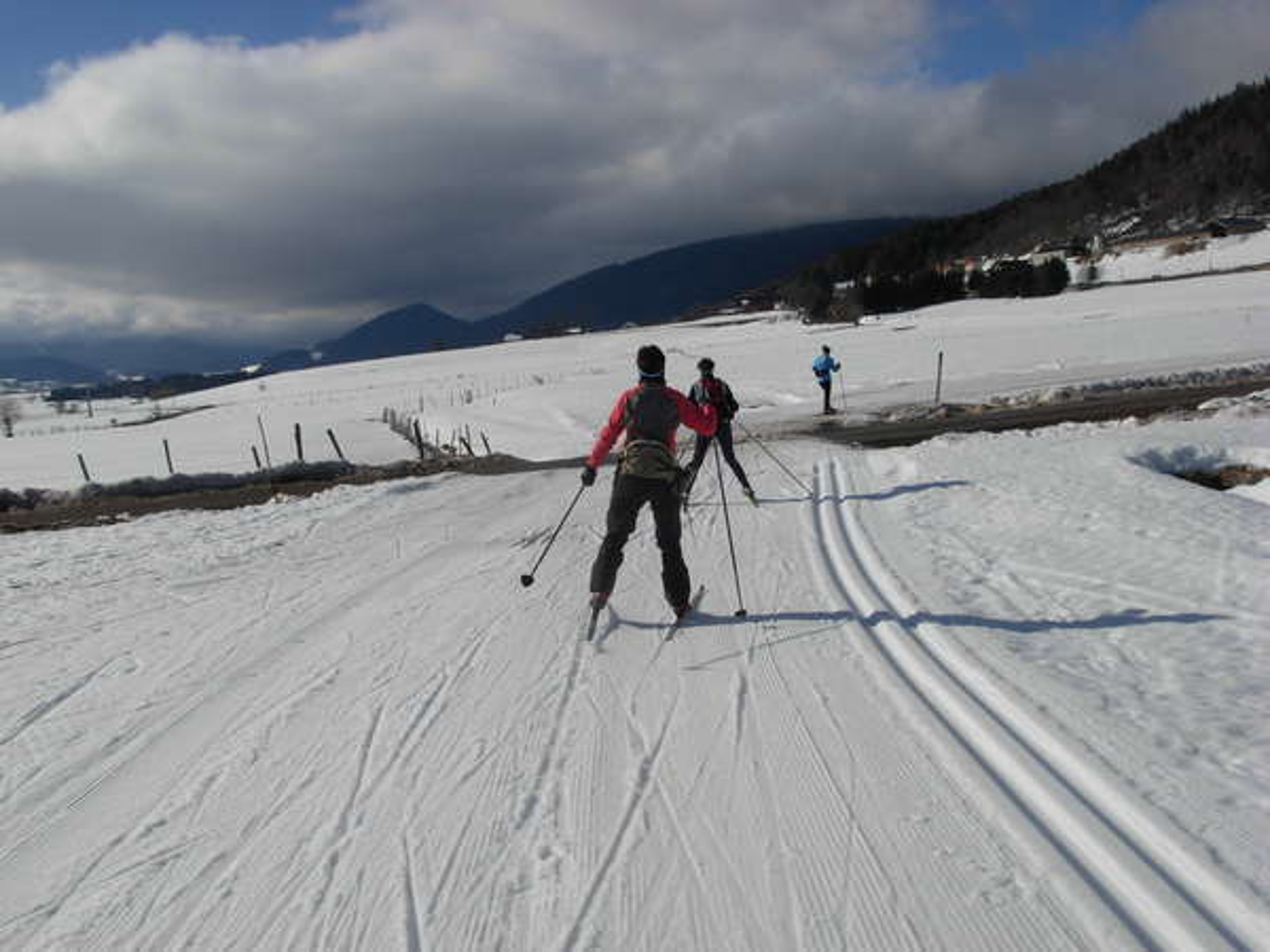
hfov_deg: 49.0
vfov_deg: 37.7
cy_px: 476
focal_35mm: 38
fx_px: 1394
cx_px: 635
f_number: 4.9
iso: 79
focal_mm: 6.3
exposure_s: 1/2048
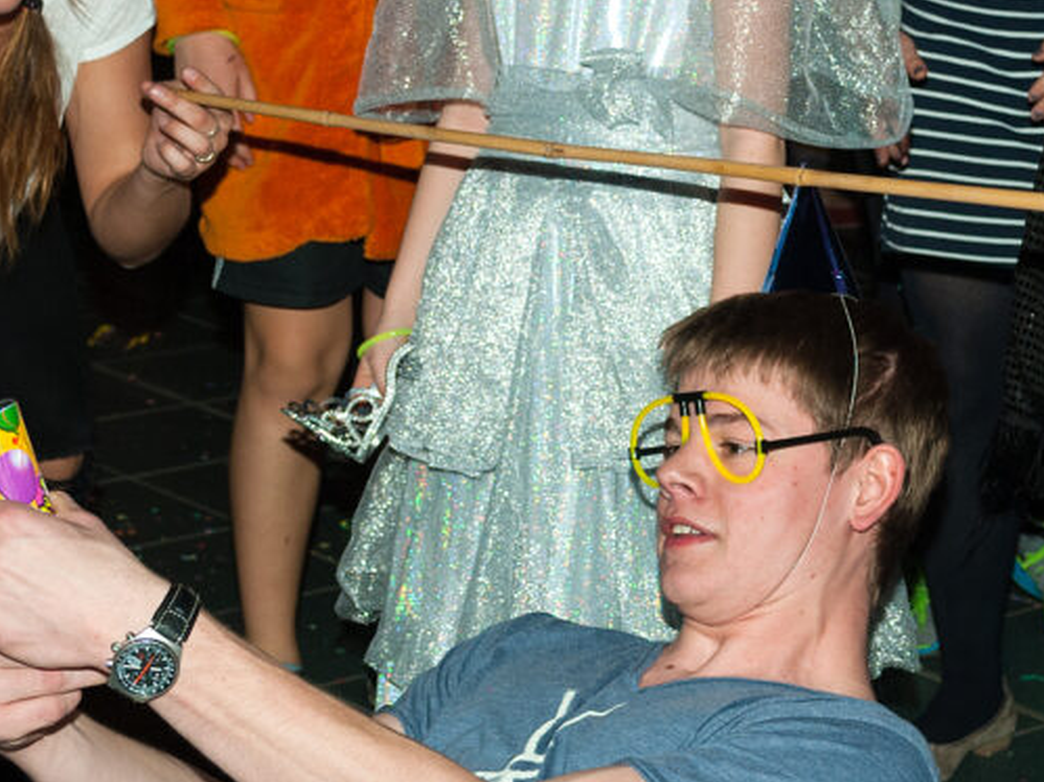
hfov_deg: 18.2
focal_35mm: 108
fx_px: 3256
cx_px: 657
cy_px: 483
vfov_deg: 13.7
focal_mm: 26
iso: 100
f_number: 4.2
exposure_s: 1/60
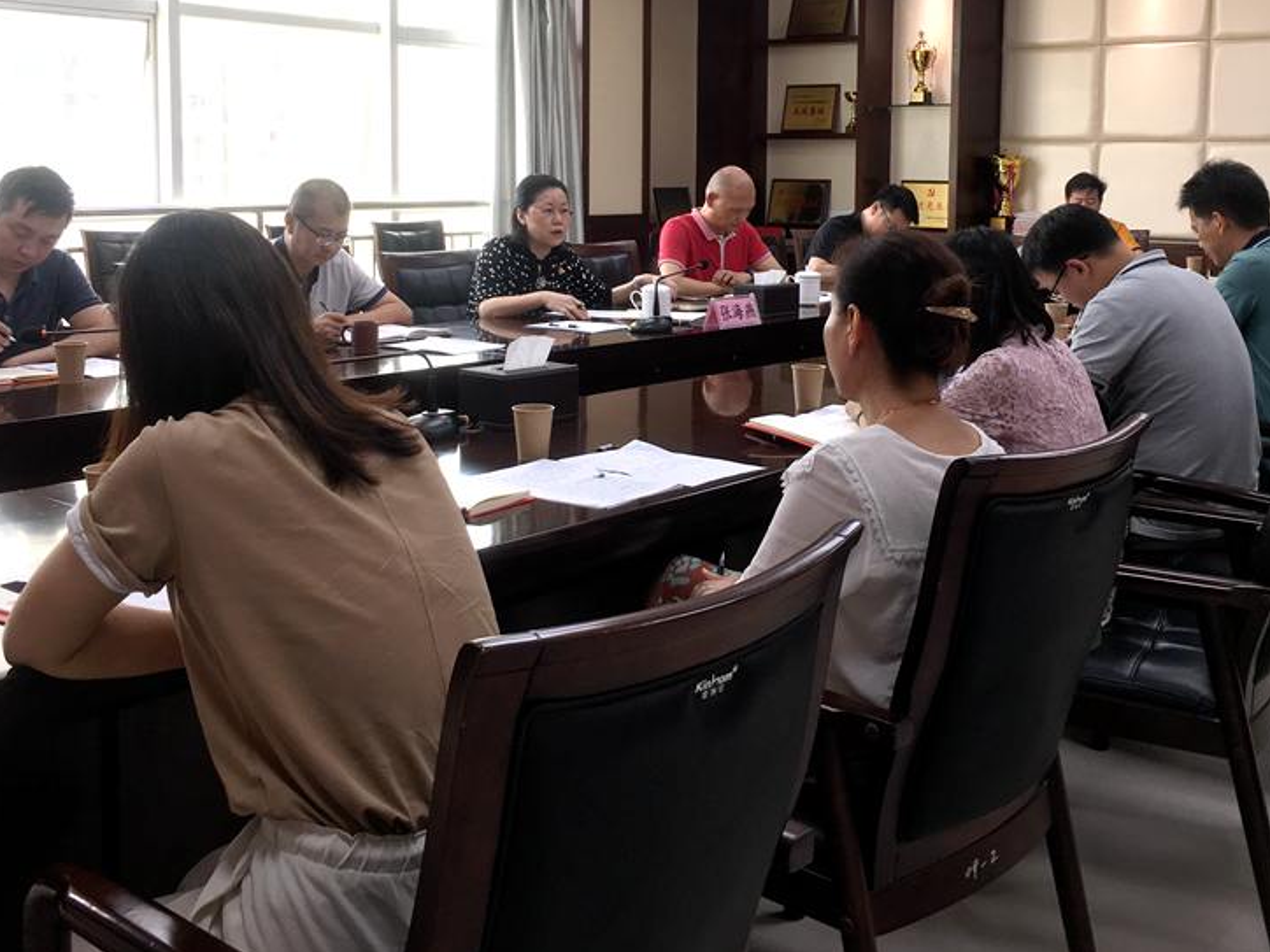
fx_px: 1504
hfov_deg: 45.7
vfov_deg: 34.7
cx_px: 719
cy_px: 302
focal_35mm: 41
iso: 32
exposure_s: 1/50
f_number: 2.2
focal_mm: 4.15
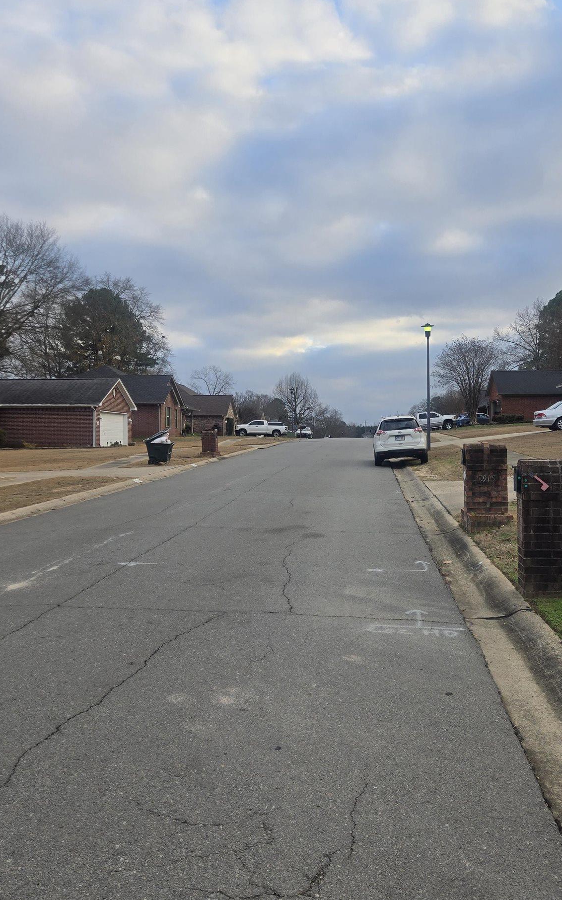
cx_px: 353
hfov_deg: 40.3
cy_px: 443
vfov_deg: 61.2
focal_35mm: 31
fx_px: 760
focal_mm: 5.4
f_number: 1.8
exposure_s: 1/661
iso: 25
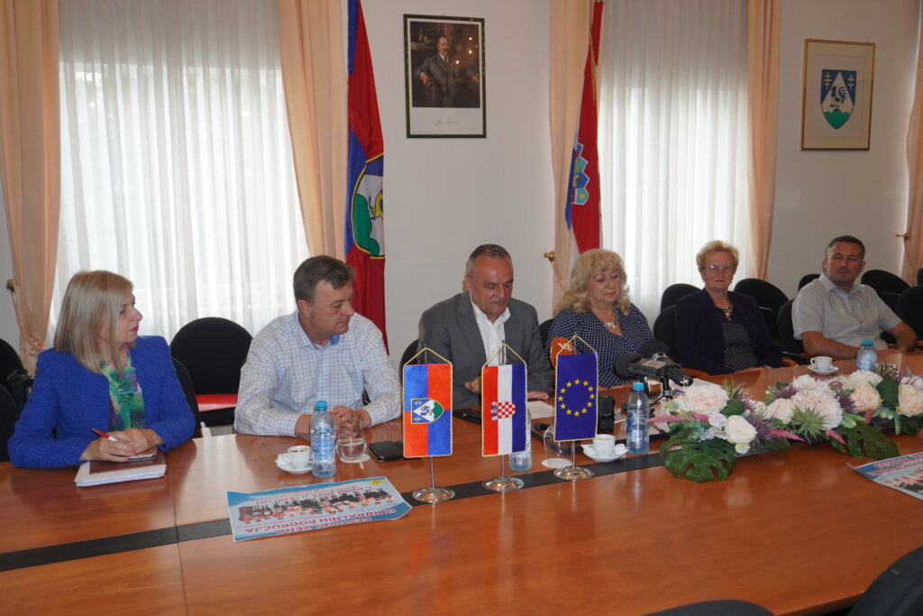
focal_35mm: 32
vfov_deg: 41.7
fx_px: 808
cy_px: 308
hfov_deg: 59.5
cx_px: 462
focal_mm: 21
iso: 250
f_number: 4
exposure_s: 1/60
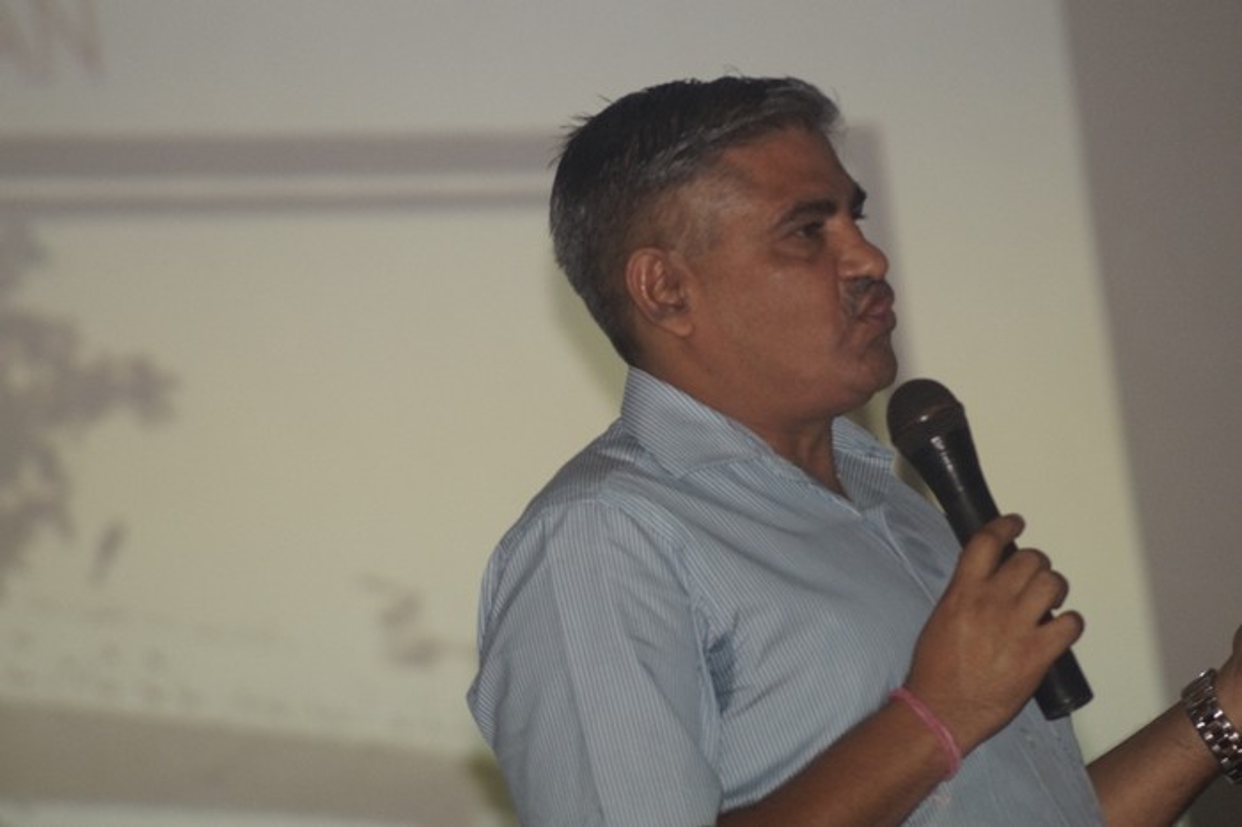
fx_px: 10345
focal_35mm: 300
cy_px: 414
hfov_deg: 6.9
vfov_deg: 4.6
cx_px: 621
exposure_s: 1/160
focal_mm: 200
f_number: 5.6
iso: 1600
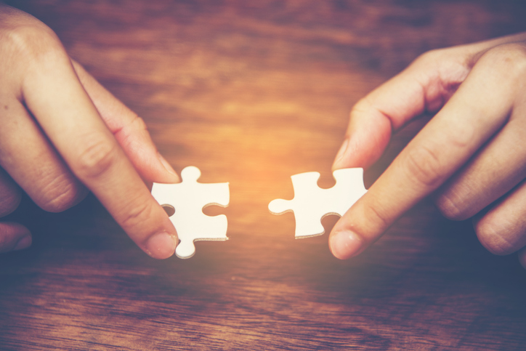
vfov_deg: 11.4
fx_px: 1754
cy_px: 176
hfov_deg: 17.1
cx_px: 263
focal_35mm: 120
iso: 200
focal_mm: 120
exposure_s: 1/250
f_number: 4
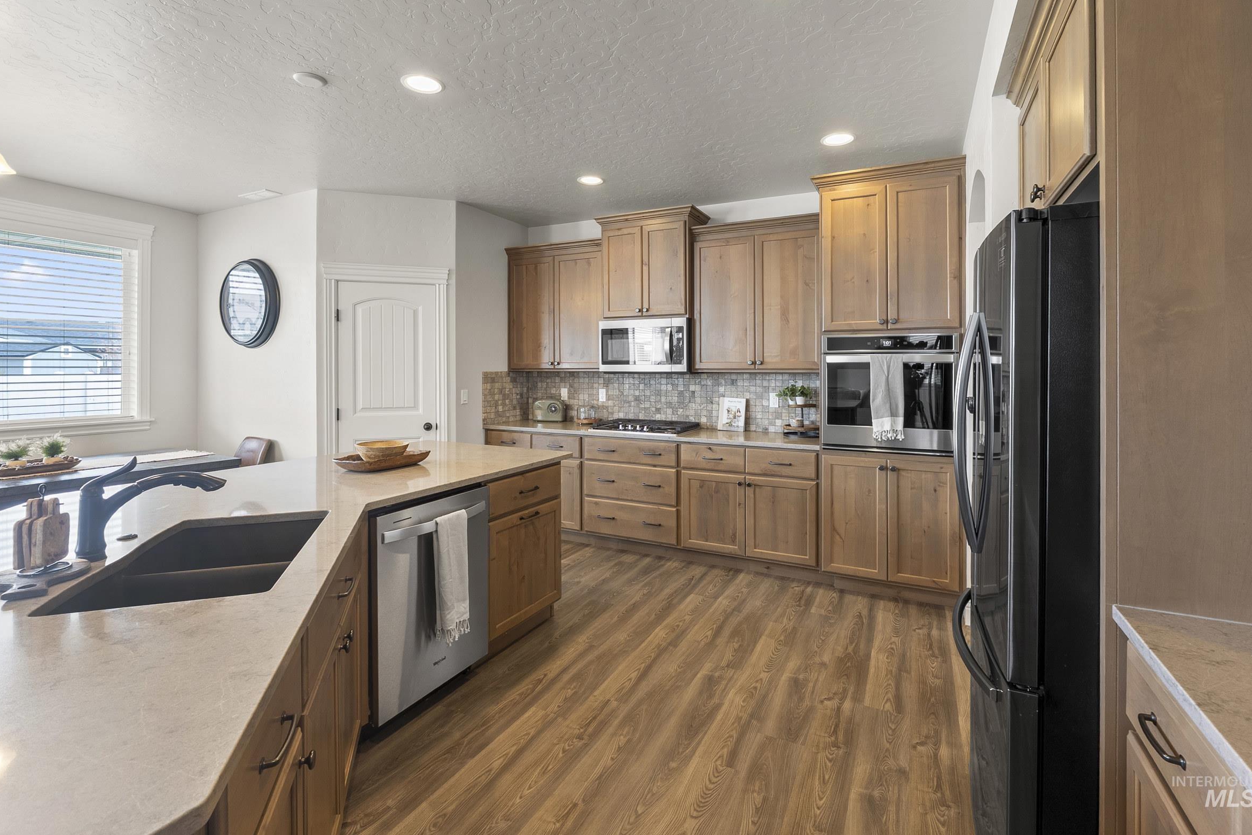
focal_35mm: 16
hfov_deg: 96.7
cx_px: 628
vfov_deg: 73.7
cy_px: 392
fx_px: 556
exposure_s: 1/2
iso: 400
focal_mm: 10
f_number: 7.1
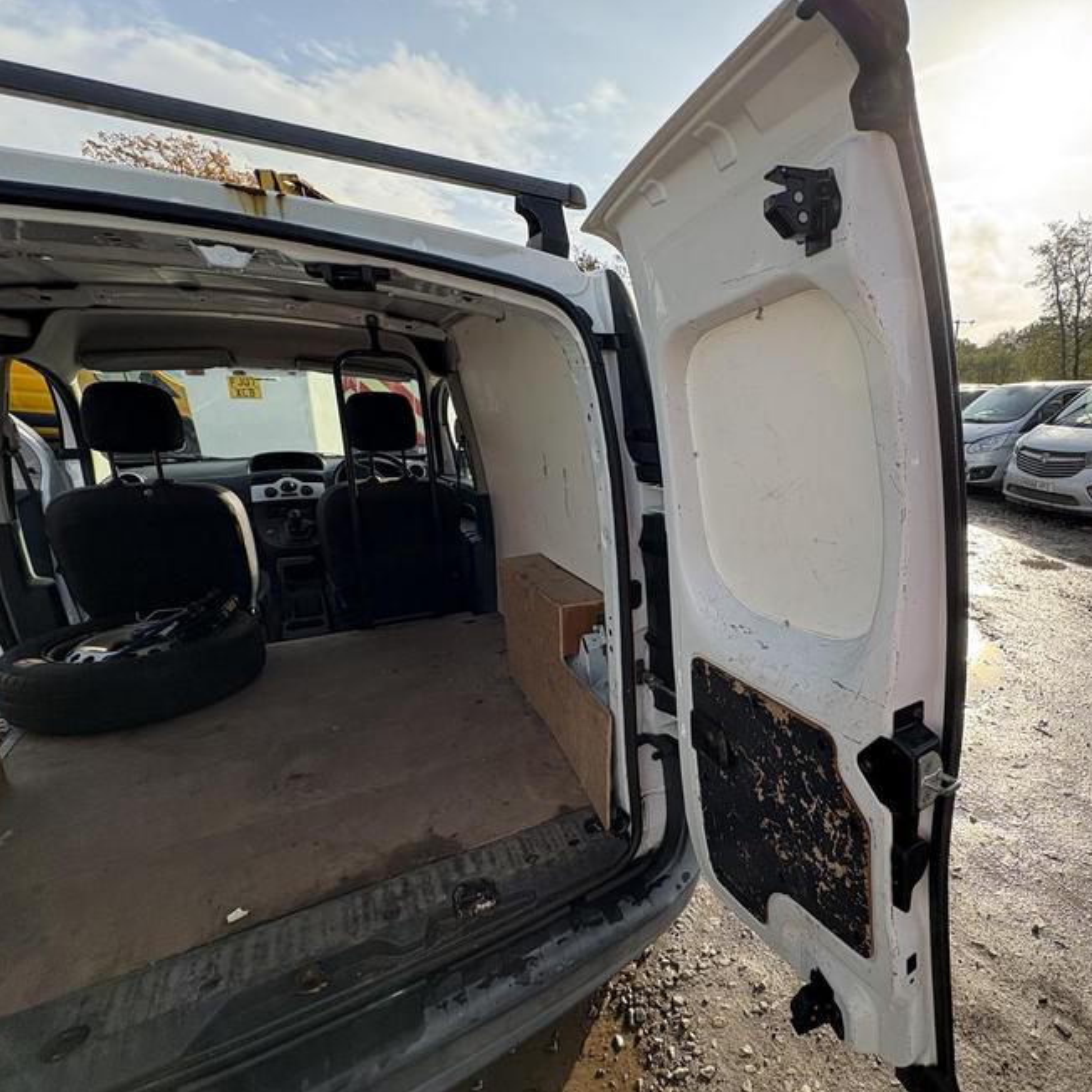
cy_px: 558
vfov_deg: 84.0
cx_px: 710
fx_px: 607
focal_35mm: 17
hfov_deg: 81.7
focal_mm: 2.22
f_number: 2.2
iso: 40
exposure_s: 1/681
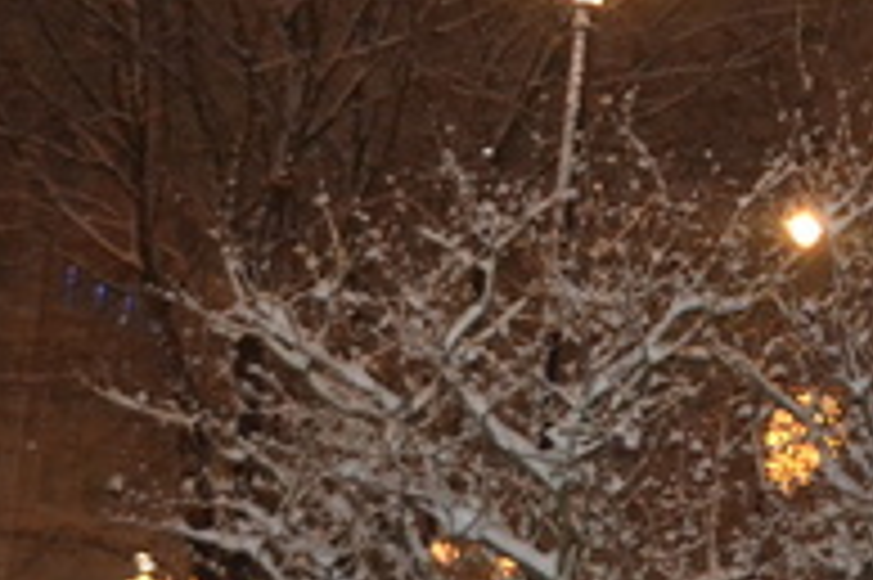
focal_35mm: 119
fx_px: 2883
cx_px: 1465
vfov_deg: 11.5
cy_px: 189
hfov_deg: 15.3
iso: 3200
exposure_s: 1/60
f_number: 3.5
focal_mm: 18
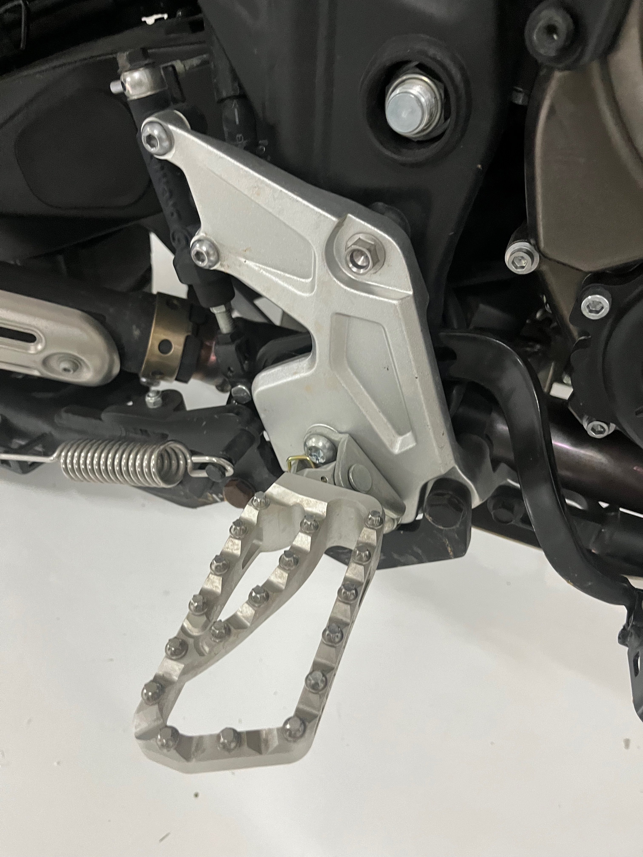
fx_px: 644
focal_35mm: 26
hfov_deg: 53.1
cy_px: 428
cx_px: 322
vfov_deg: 67.3
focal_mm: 5.1
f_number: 1.6
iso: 500
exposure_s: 1/60
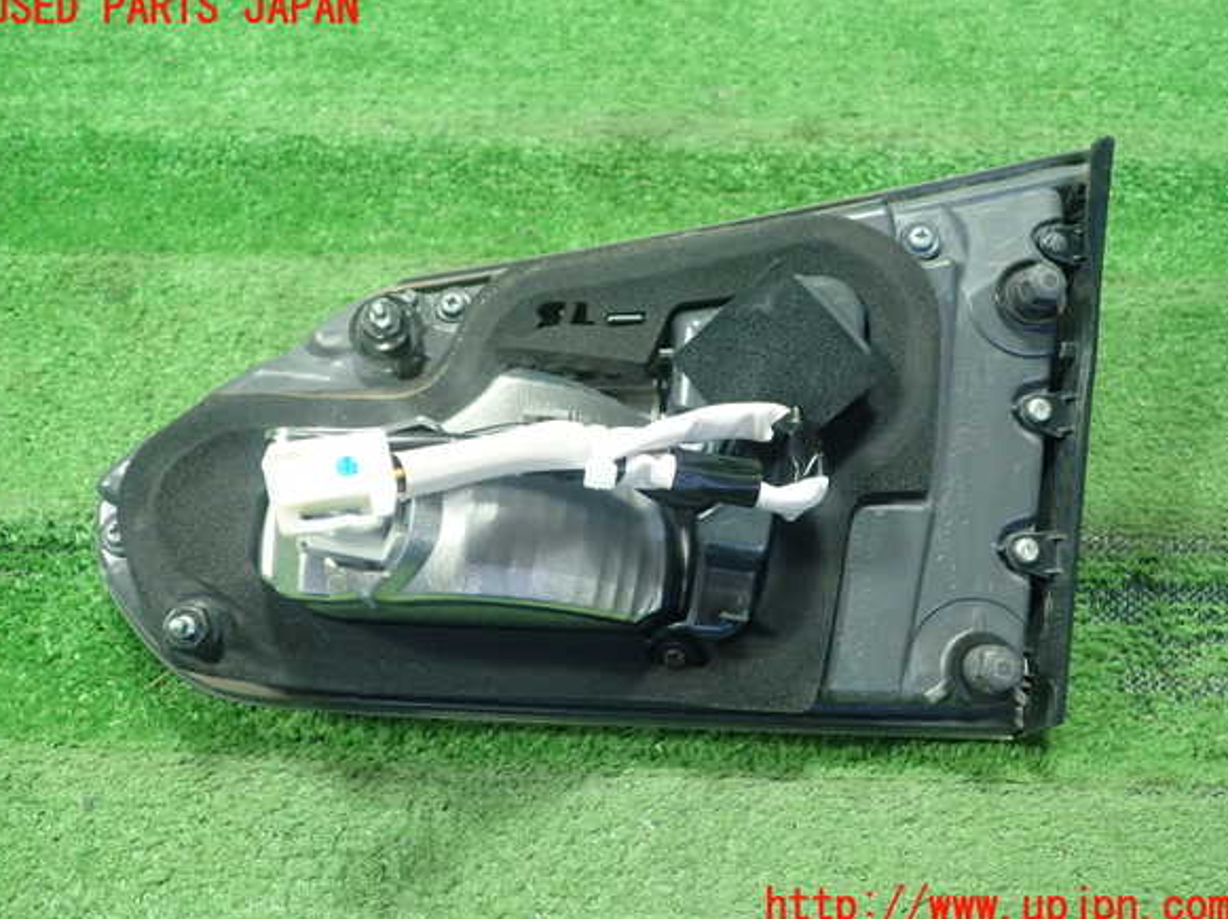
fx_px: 1099
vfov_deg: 45.4
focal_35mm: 31
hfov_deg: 58.4
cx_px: 609
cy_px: 458
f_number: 2.3
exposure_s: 1/125
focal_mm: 5.5
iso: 640
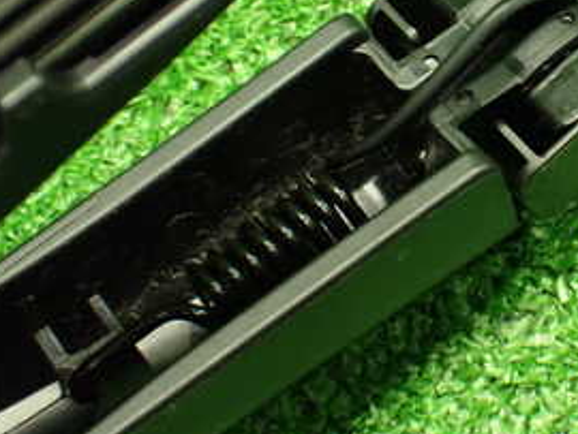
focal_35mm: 80
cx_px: 492
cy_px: 126
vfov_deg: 18.4
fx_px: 1337
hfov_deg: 23.9
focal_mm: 6.37
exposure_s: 1/60
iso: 800
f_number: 2.5
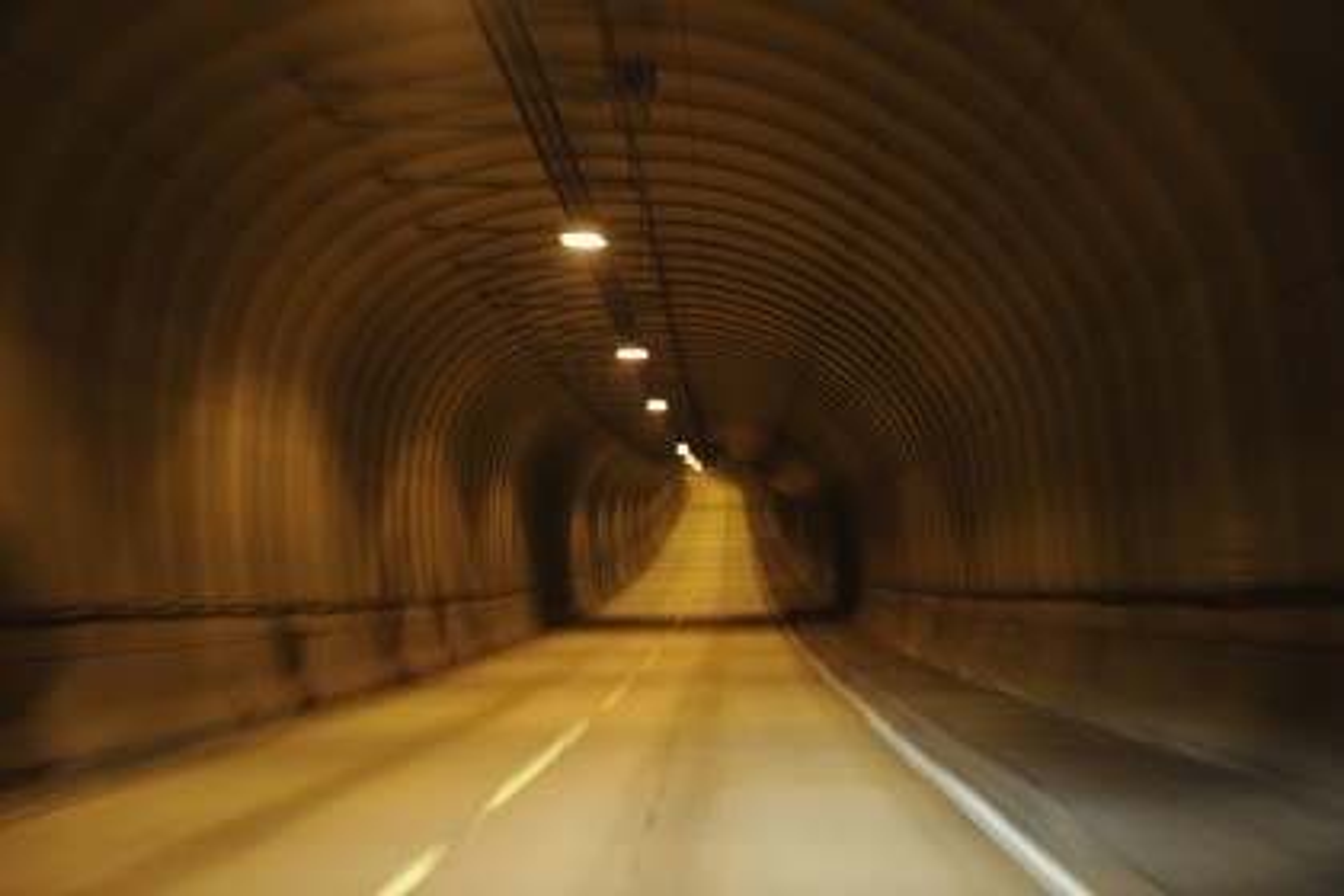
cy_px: 448
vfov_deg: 21.9
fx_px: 2314
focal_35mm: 62
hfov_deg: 32.4
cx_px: 672
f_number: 4
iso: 1600
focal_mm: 62
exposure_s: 1/13
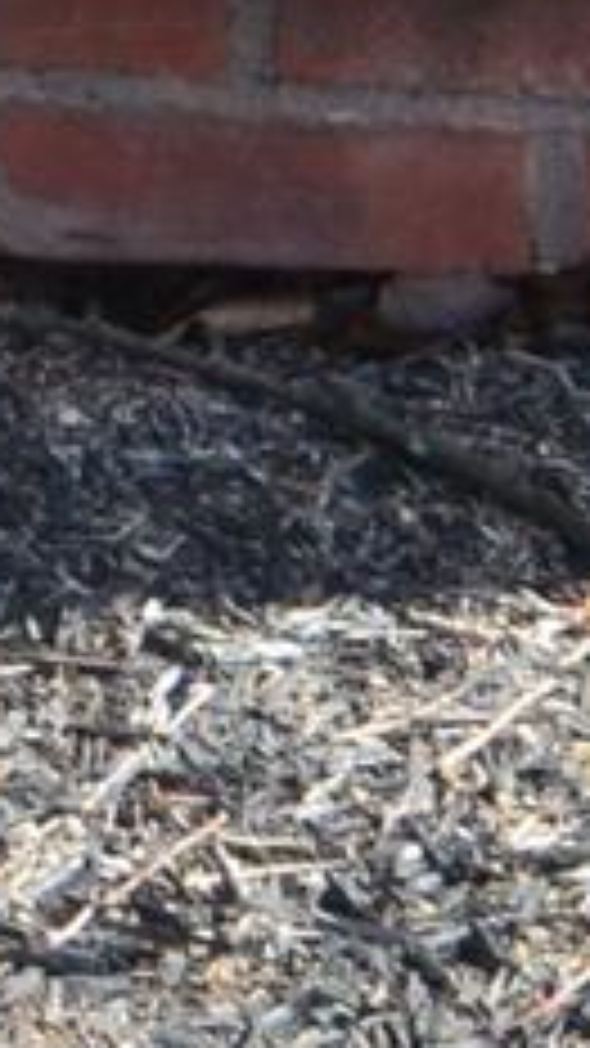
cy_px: -1966
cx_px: -1720
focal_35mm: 359
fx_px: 9988
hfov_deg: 3.3
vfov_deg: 5.7
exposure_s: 1/160
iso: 400
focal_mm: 26
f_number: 9
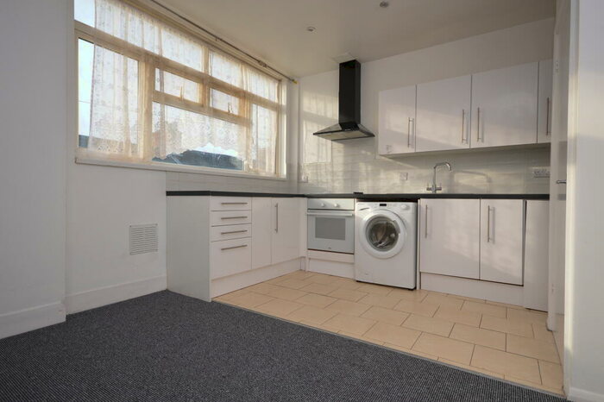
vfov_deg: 63.2
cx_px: 302
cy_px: 201
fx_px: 327
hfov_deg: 85.4
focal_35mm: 20
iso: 160
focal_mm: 13
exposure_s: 1/125
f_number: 5.6
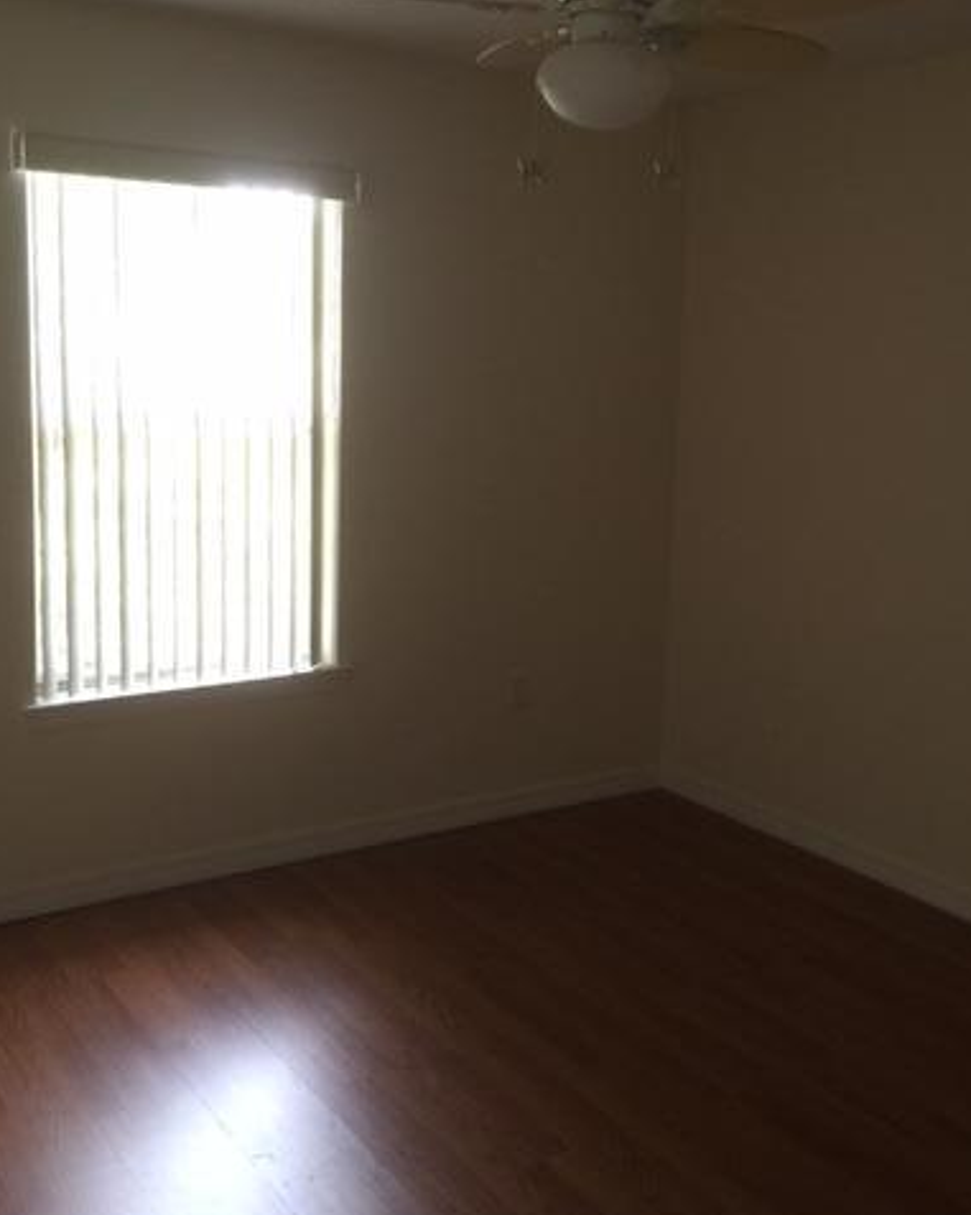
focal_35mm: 38
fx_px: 1366
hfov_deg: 39.0
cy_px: 560
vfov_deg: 47.9
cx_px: 558
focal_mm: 4.15
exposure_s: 1/15
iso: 80
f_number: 2.2
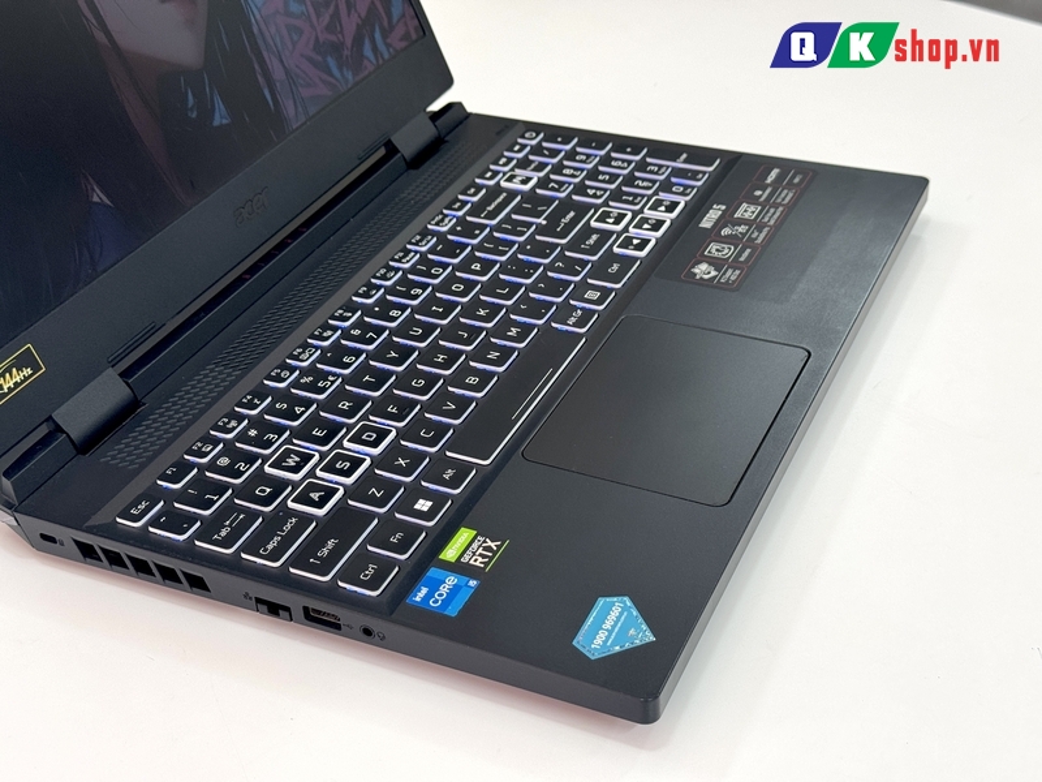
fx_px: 1445
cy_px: 391
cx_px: 521
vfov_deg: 30.3
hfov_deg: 39.7
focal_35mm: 48
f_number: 1.78
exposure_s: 1/105
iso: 100
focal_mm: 6.76
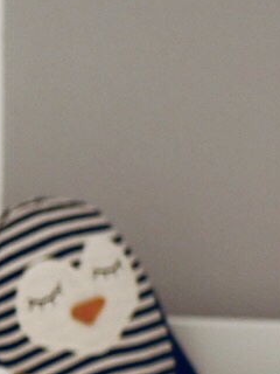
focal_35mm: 320
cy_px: 513
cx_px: -537
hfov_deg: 4.5
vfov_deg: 6.1
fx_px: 3451
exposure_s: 1/250
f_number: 1.7
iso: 160
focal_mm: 25
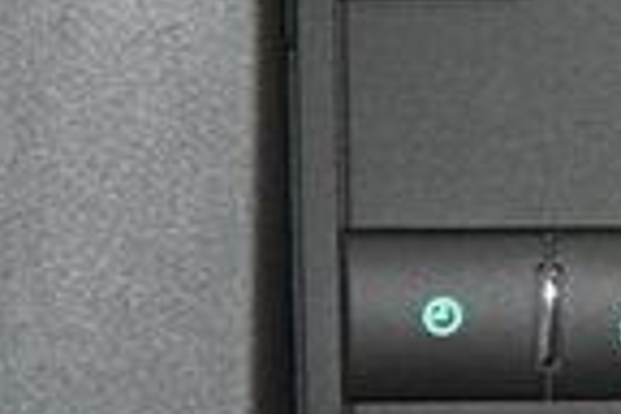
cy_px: -192
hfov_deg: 4.4
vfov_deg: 2.9
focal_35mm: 466
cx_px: 1195
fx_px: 8038
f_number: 4.5
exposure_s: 1/40
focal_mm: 70
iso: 2200
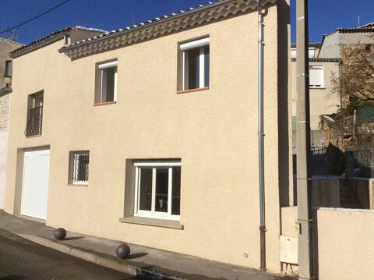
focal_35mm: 32
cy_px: 140
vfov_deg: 44.1
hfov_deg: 56.9
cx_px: 187
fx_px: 345
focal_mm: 3.3
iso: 32
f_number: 2.4
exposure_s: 1/4098
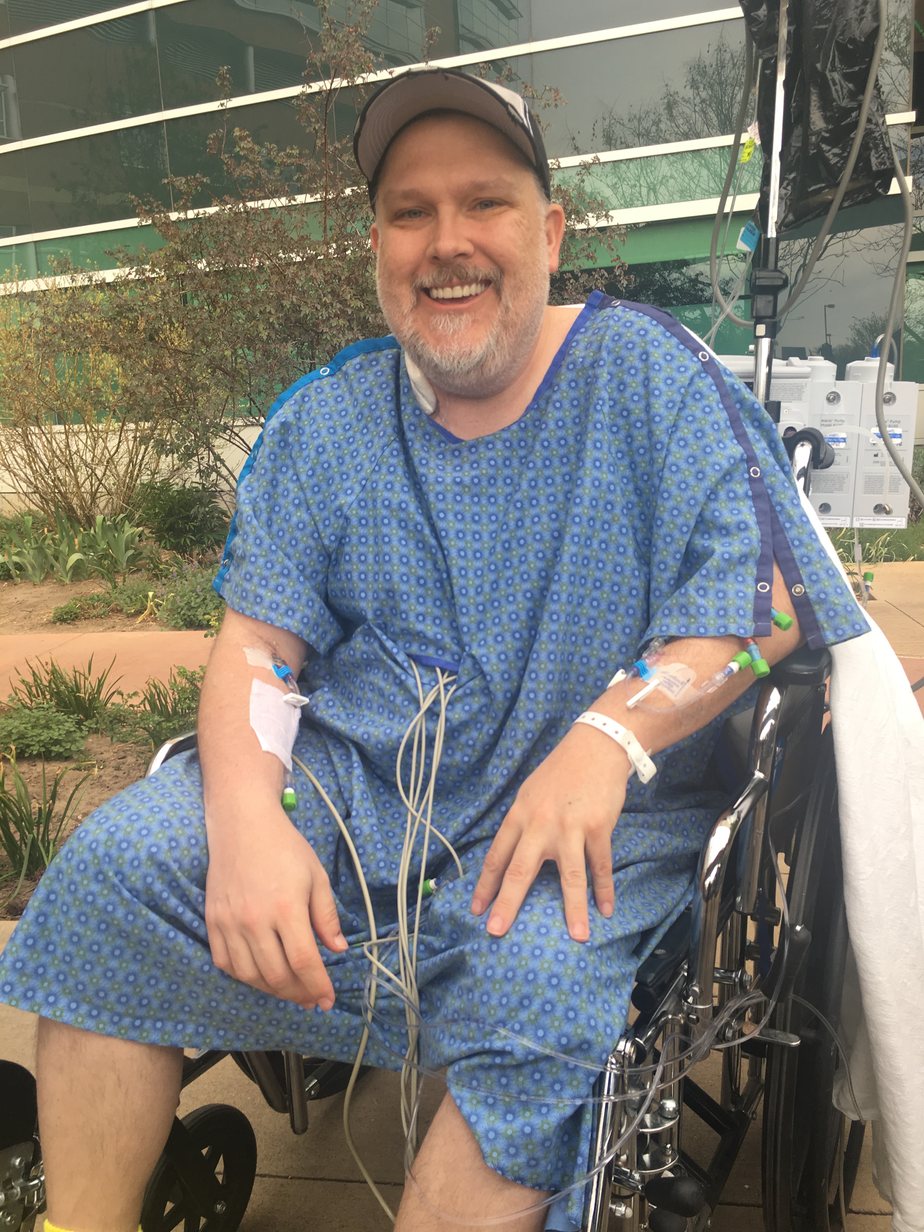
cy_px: 616
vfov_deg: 61.7
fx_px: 1032
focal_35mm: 29
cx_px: 462
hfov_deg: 48.2
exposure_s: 1/120
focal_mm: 4.15
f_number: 2.2
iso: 25
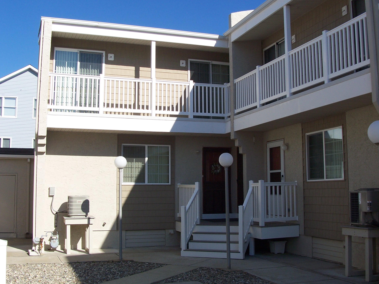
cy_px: 142
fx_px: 460
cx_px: 190
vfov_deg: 34.3
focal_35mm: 42
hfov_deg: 44.8
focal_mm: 7.2
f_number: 4
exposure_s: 1/750
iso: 80
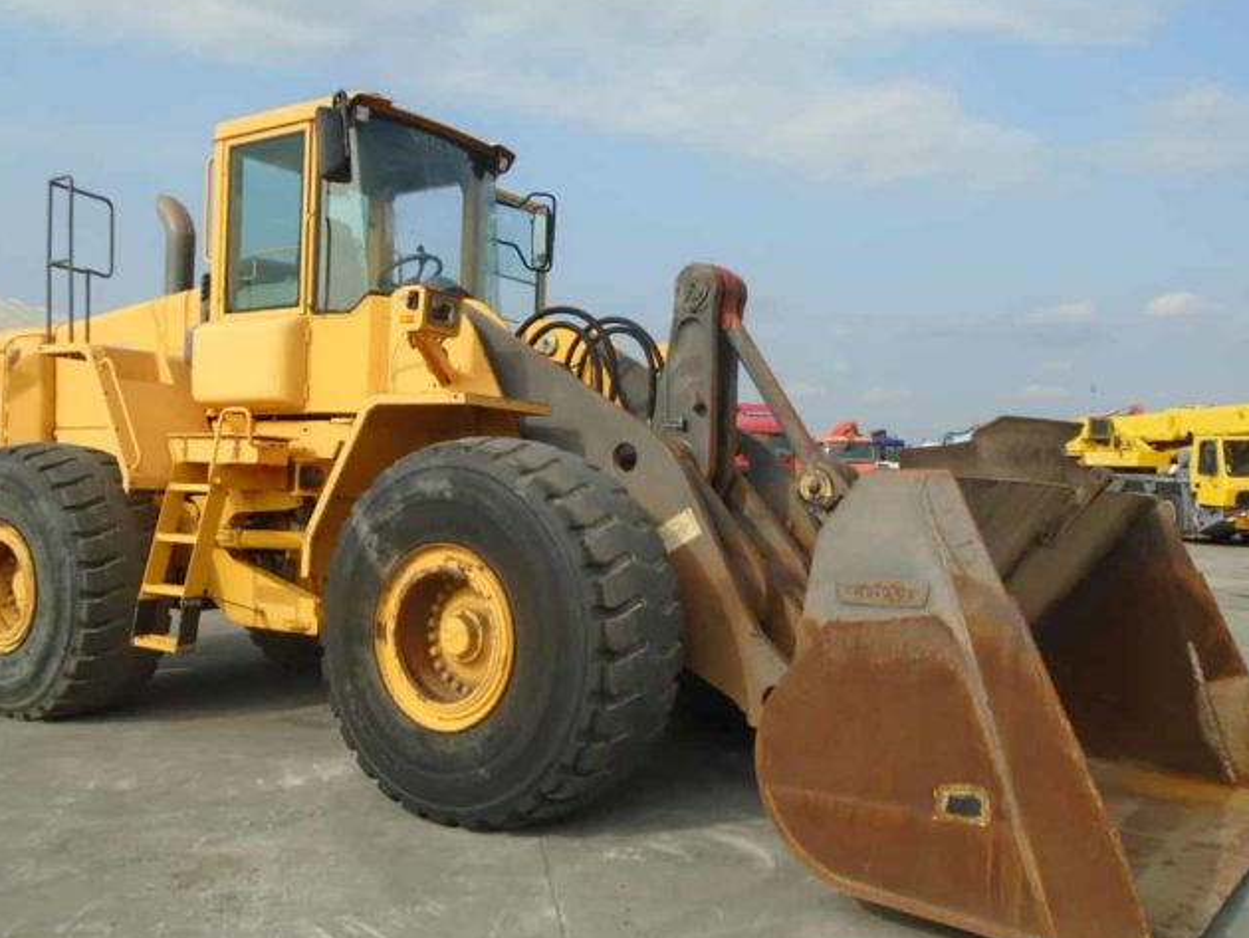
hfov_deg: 55.3
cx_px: 583
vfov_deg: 42.9
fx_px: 1191
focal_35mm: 33
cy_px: 510
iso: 100
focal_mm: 4.6
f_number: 8
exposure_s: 1/250
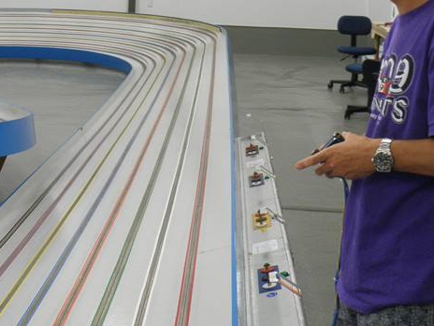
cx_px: 102
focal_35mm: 75
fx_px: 940
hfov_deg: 25.6
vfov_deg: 19.3
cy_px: 45
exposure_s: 1/20
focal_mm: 6.1
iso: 200
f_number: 3.5
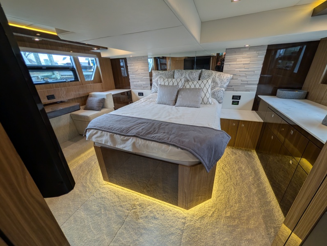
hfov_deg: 110.5
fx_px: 114
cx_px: 164
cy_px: 123
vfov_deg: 94.6
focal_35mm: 12
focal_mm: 2.02
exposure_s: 1/82.7
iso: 52
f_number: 1.7
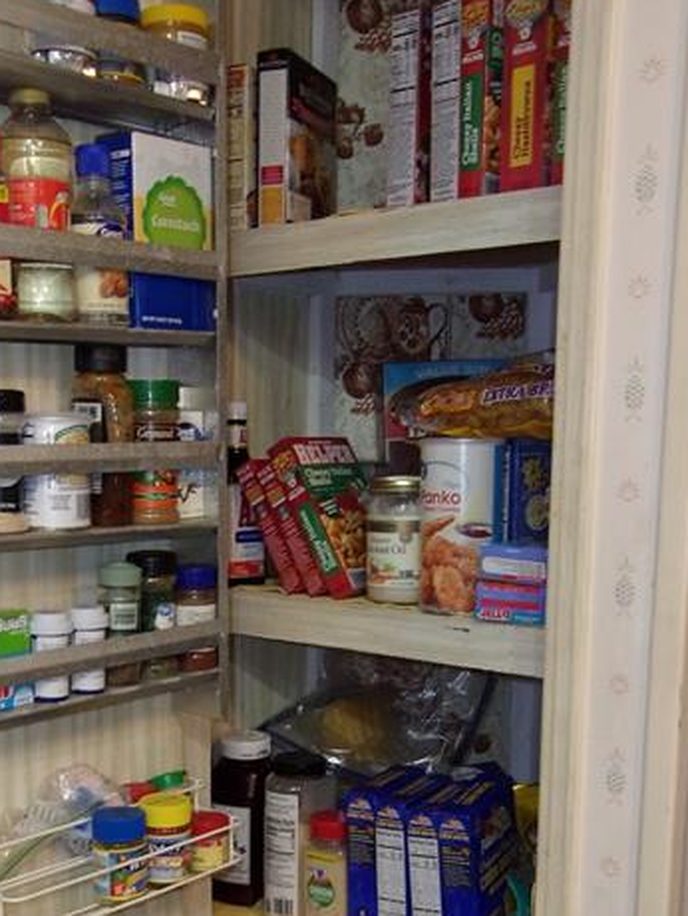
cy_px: 616
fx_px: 1192
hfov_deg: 32.1
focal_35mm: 45
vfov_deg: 41.5
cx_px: 278
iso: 200
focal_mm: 4.9
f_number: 3
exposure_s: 1/34
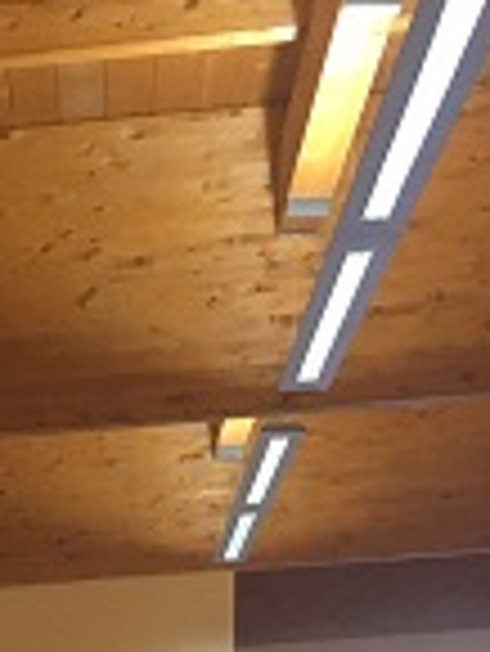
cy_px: 947
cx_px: -157
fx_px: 2450
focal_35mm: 130
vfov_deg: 14.3
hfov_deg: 11.1
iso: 50
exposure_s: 1/17
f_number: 2.2
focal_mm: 4.15
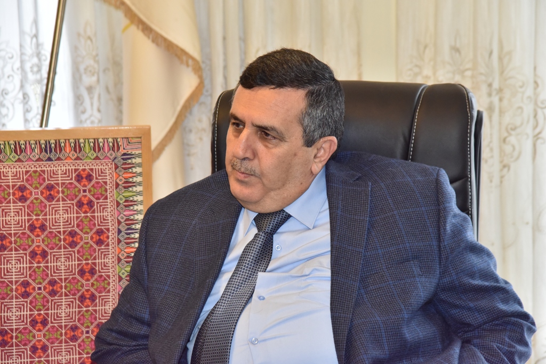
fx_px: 1820
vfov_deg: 11.4
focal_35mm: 120
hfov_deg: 17.1
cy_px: 182
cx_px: 273
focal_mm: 120
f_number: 6.3
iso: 2500
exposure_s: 1/250
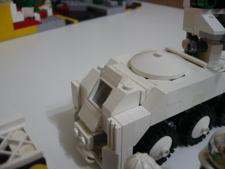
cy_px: 84
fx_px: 227
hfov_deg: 52.6
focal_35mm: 35
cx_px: 112
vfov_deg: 40.7
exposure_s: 1/20
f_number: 2.8
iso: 200
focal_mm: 5.8
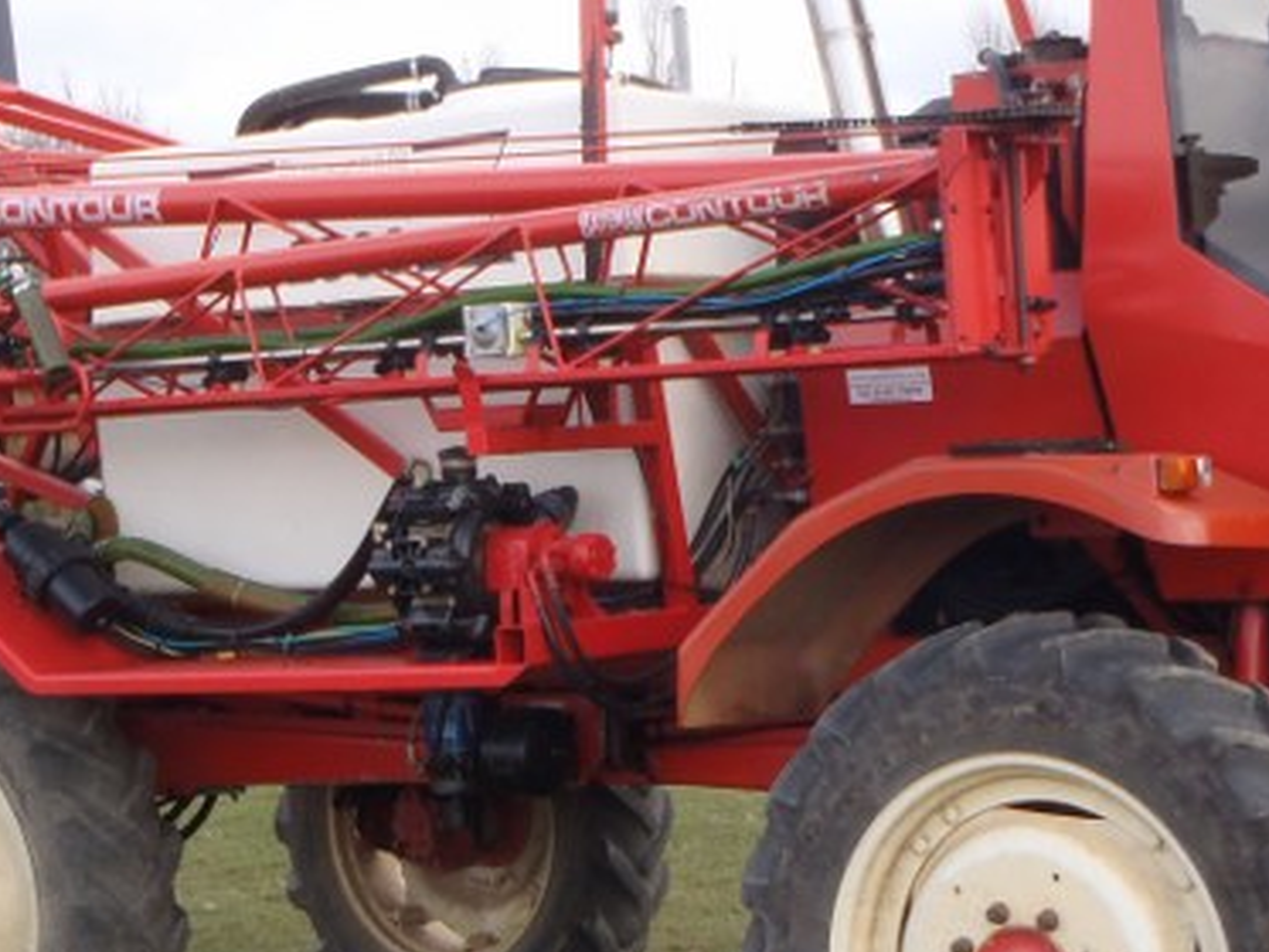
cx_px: 851
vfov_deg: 16.4
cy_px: 418
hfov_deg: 21.7
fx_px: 3300
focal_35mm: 90
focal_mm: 7.57
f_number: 5
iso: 80
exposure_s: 1/125
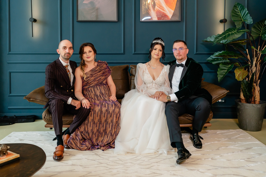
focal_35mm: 35
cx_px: 133
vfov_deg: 37.8
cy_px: 88
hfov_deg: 54.4
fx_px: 259
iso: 640
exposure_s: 1/200
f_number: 2.2
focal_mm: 35
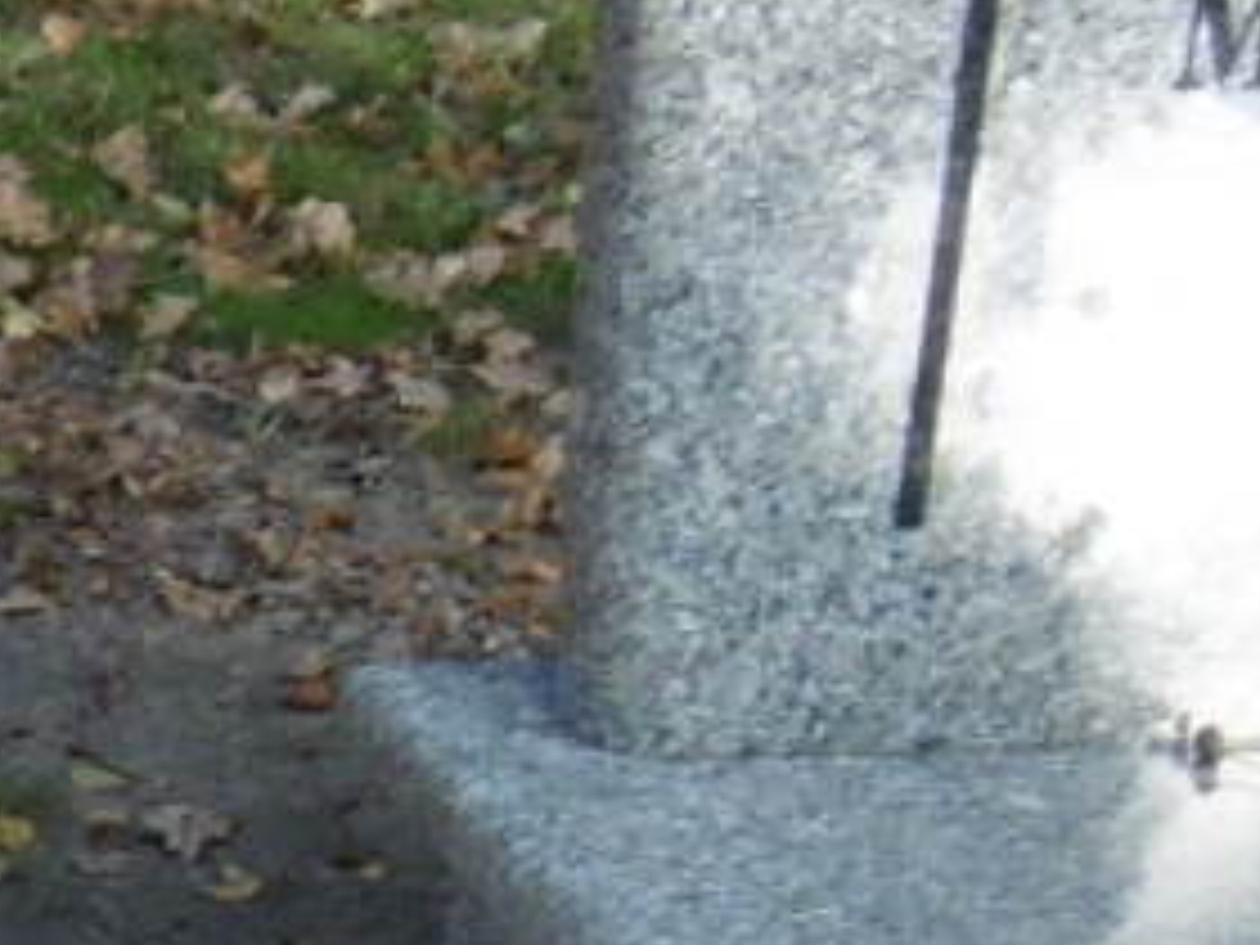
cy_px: 1462
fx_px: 7462
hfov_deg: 8.4
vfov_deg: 7.1
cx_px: -2232
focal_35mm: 205
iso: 100
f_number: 3.3
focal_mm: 5
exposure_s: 1/250
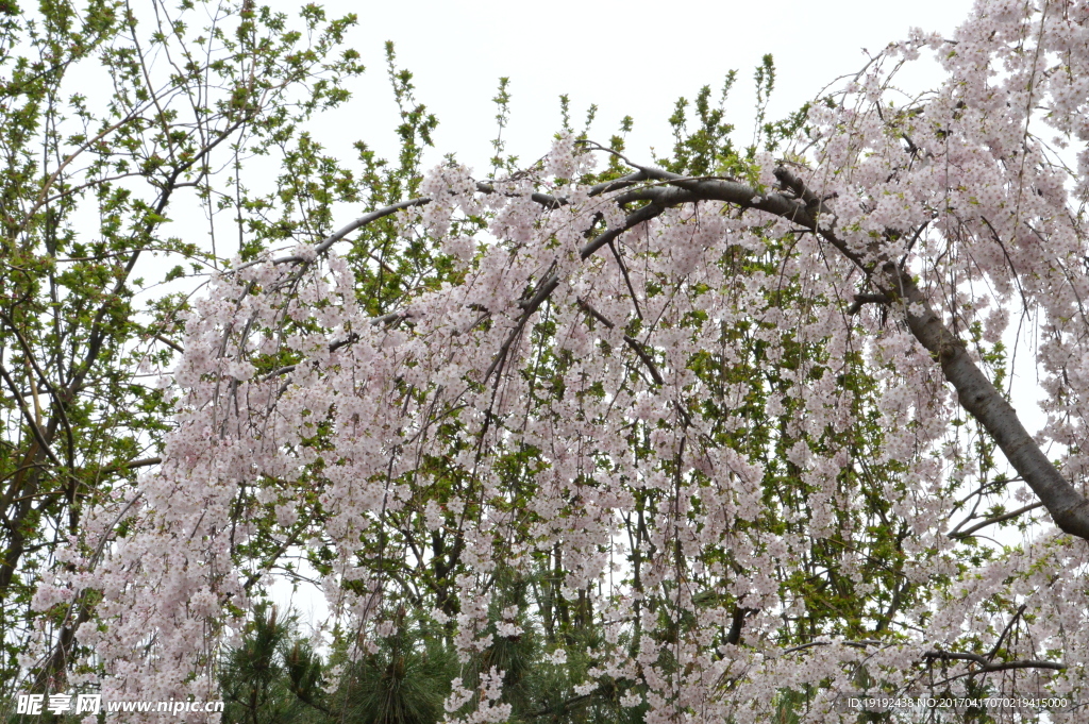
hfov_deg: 21.9
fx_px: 2811
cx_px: 544
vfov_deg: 14.7
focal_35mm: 93
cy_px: 362
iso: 1800
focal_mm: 62
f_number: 25
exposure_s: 1/250
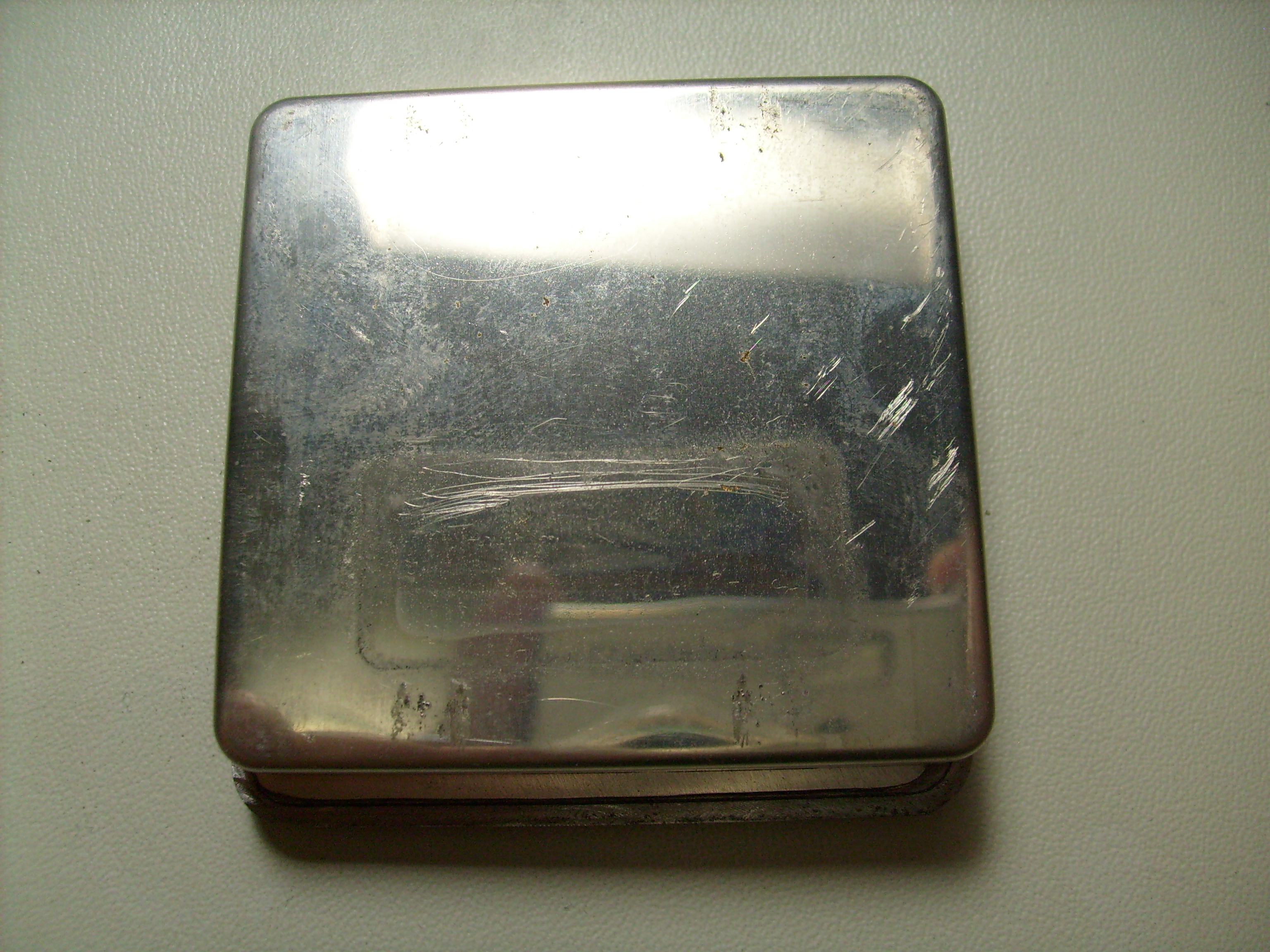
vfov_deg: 40.7
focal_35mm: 35
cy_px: 476
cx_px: 635
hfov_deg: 52.6
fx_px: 1284
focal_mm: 5.8
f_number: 2.8
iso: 80
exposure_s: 1/125
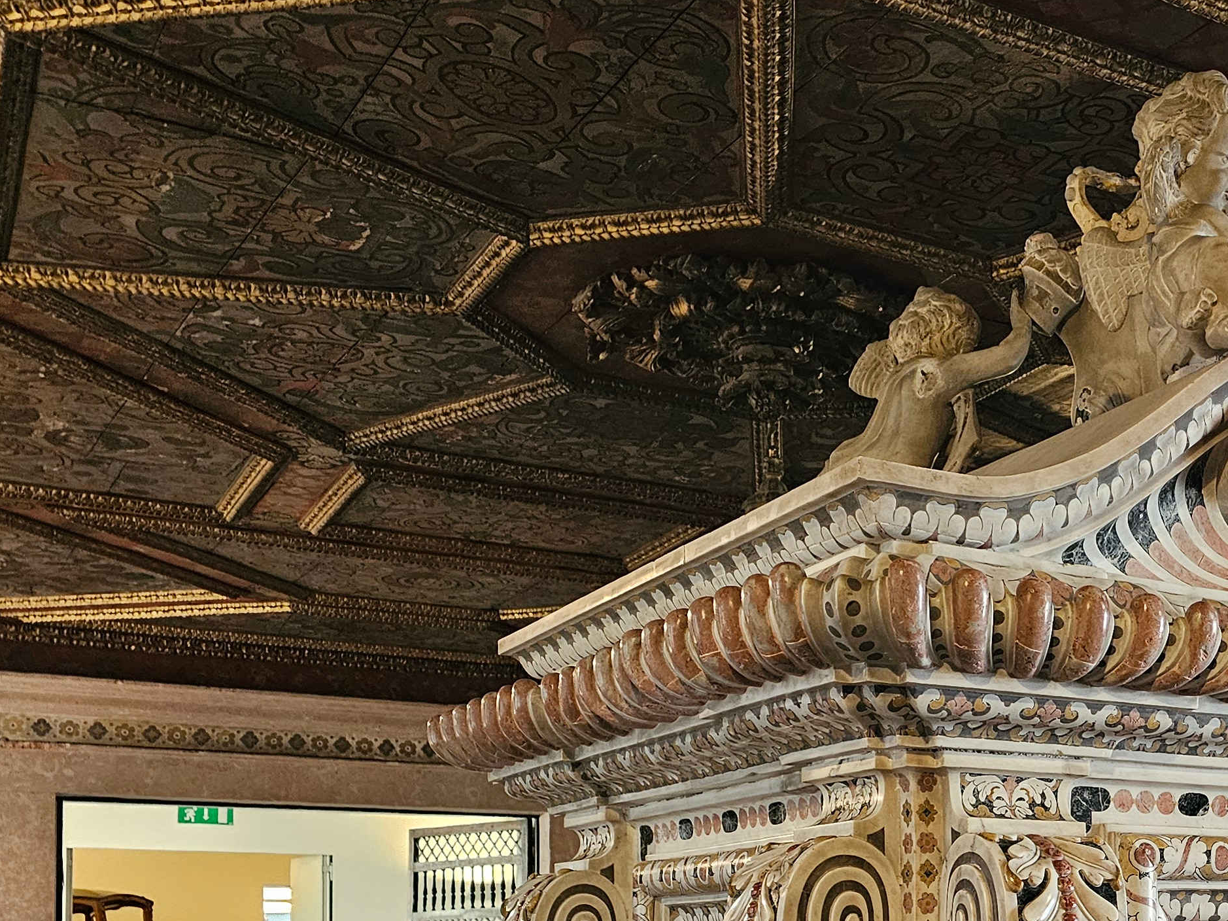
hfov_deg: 35.7
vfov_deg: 28.1
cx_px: 1181
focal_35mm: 49
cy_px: 900
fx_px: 1738
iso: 640
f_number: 1.7
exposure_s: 1/50
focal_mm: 6.3
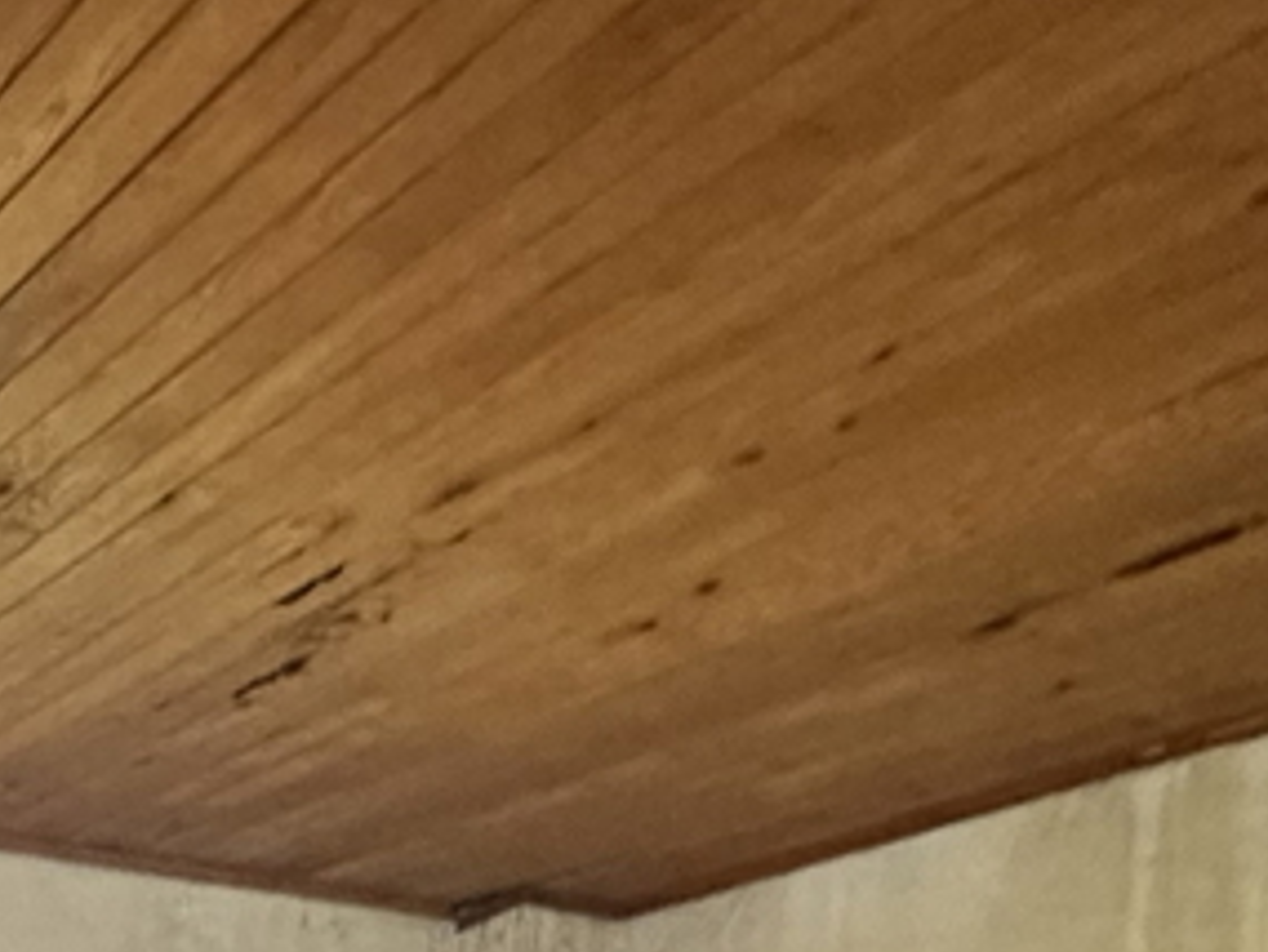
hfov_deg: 28.8
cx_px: -214
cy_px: 1784
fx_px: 2162
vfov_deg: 18.5
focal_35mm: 59
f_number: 2.2
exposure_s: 1/60
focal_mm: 2.22
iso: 1000
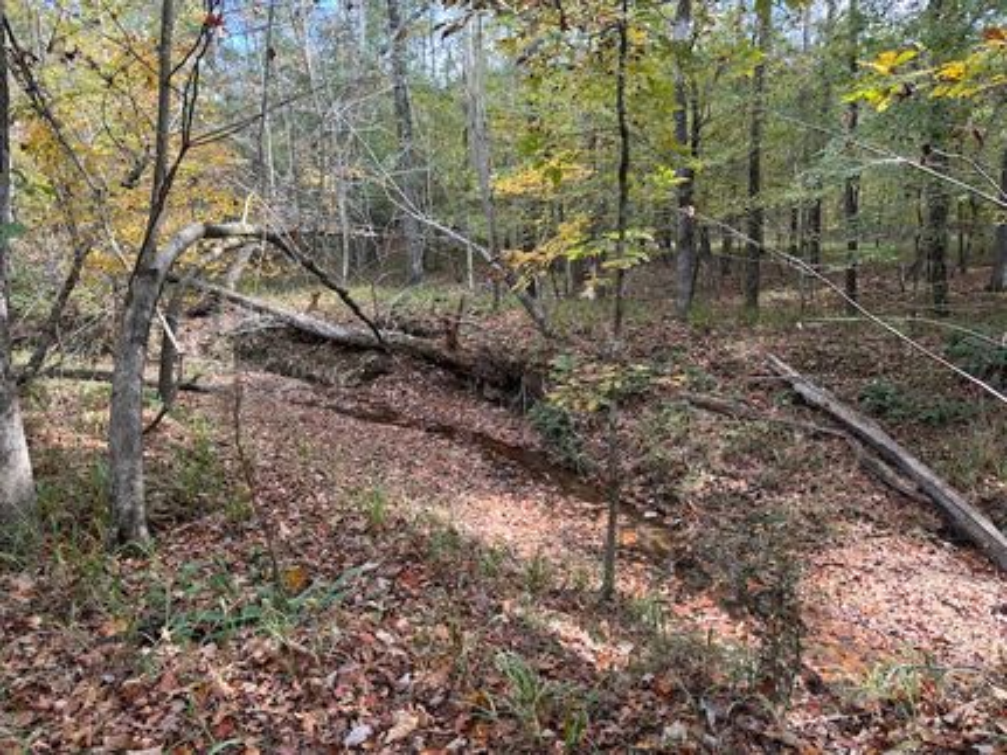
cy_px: 378
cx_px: 504
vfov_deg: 53.0
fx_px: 756
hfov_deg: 67.3
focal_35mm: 26
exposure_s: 1/121
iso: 40
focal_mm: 5.96
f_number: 1.6
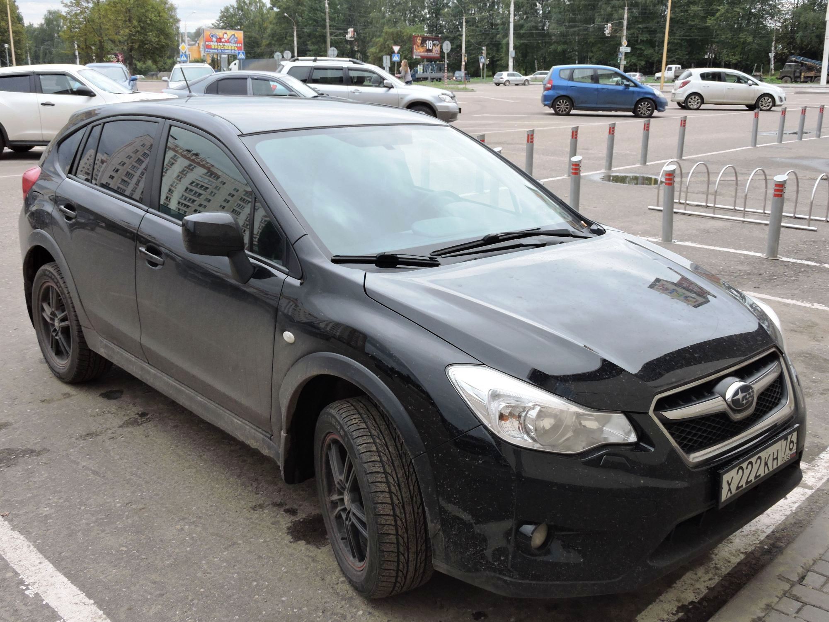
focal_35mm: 35
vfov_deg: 40.7
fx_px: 838
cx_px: 414
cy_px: 311
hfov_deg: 52.6
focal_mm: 6.3
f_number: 3.8
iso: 100
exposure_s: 1/125
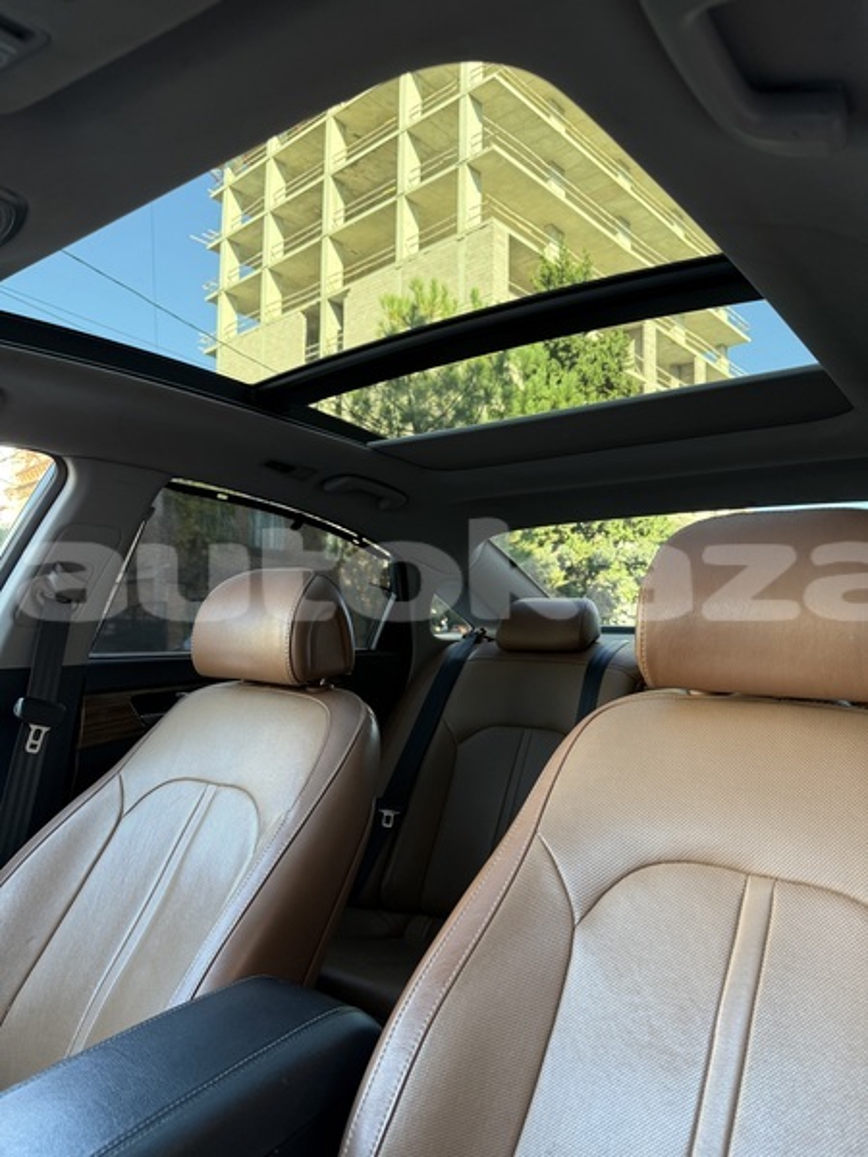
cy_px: 578
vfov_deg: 71.6
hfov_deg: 56.8
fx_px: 802
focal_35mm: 24
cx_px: 434
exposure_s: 1/121
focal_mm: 6.76
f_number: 1.78
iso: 160
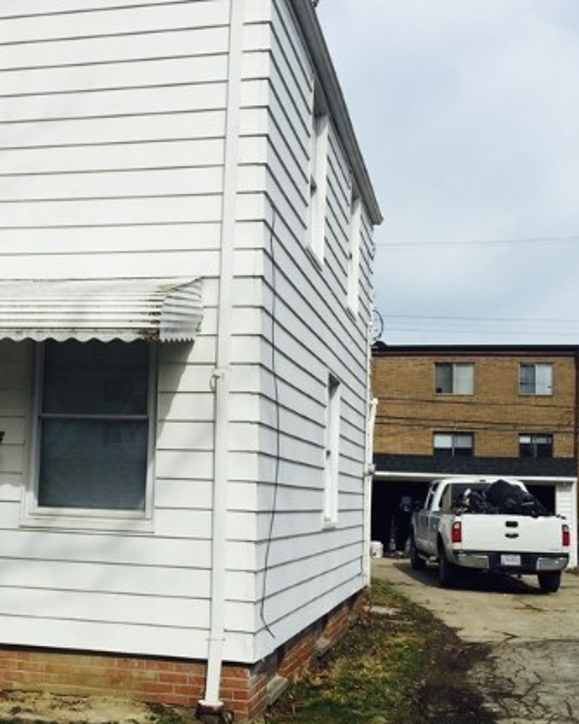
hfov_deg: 28.7
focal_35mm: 52
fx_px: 1115
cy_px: 402
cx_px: 153
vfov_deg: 36.0
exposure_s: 1/3300
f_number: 2.2
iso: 32
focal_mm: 4.15
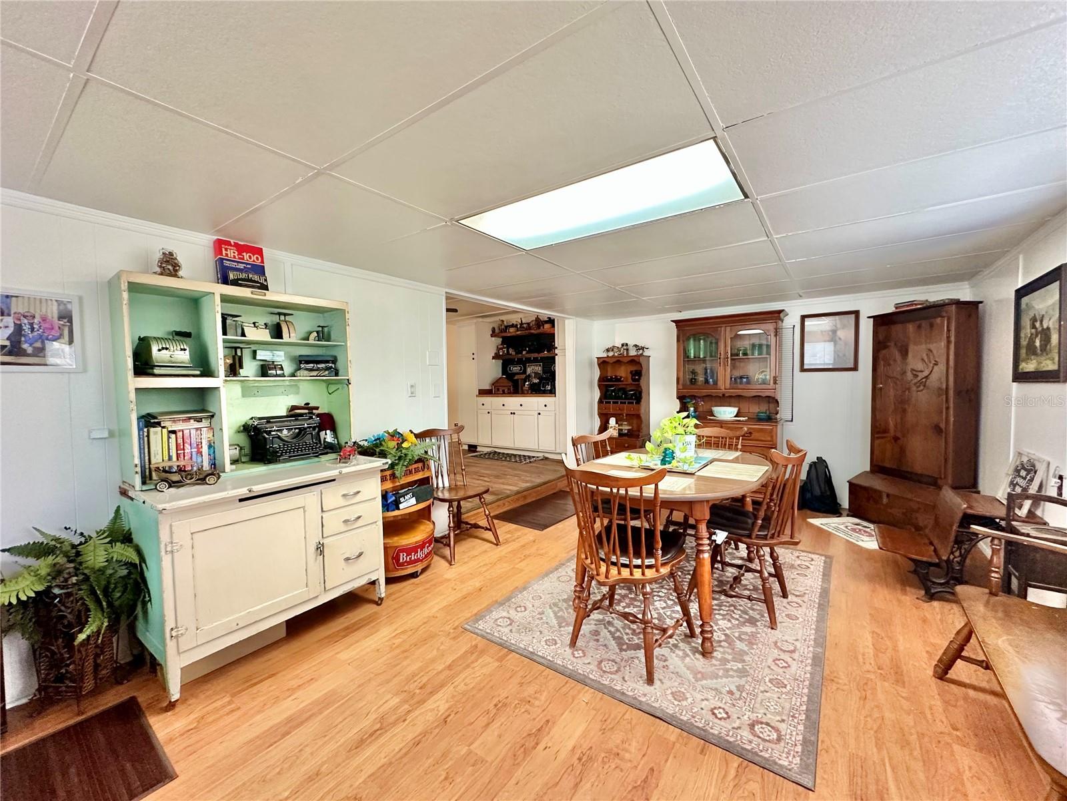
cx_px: 534
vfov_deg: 85.7
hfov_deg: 102.1
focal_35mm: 14
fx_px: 432
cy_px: 400
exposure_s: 1/60
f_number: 2.2
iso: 320
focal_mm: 2.22
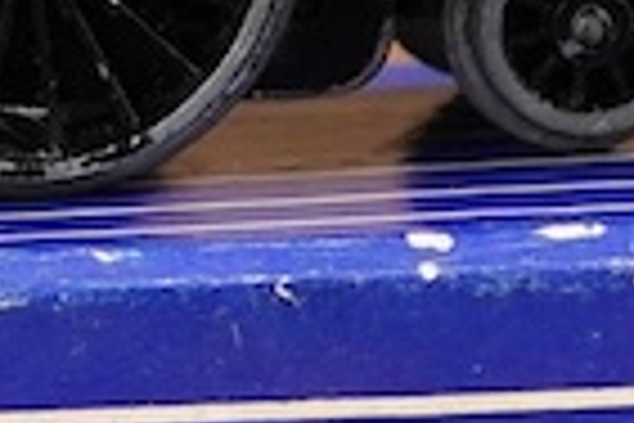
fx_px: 6322
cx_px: -492
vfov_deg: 3.8
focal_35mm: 359
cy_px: -432
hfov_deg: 5.6
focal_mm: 30
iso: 2500
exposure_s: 1/80
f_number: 10
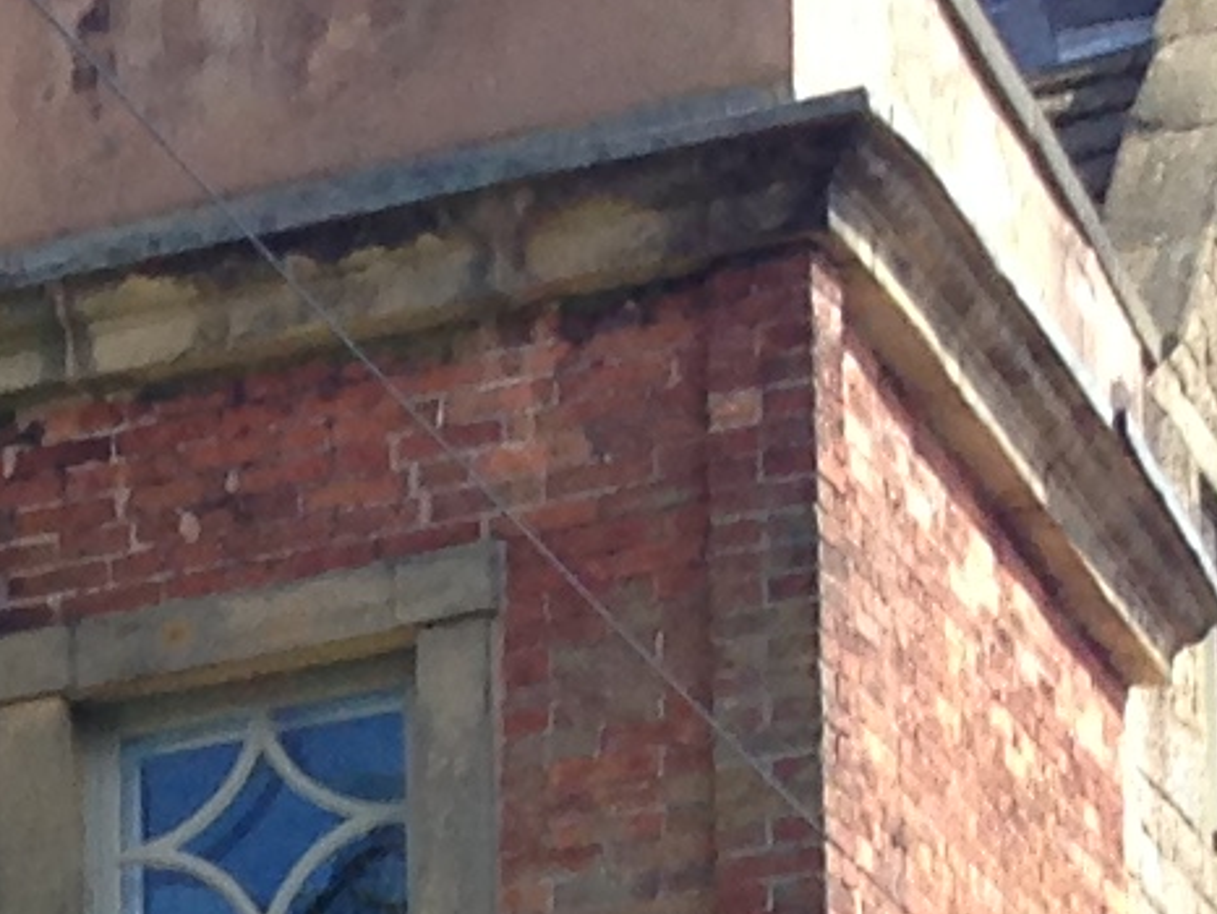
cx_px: -2554
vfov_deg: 6.1
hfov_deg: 7.4
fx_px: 8125
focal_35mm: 231
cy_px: 2290
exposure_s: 1/497
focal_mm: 4.12
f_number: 2.4
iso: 50
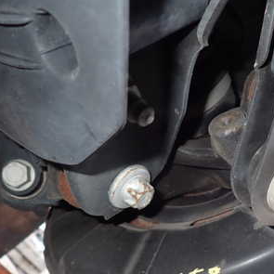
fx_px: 403
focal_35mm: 45
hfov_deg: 36.8
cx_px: 201
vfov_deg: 37.3
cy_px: 171
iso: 100
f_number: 5.6
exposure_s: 1/30
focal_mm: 4.5
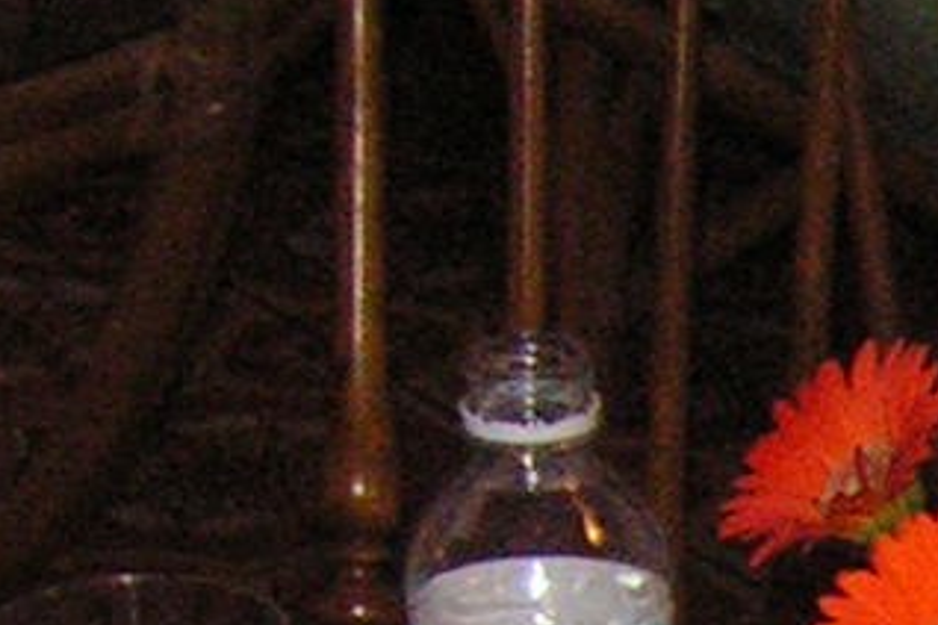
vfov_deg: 4.7
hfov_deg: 6.8
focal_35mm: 282
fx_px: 7347
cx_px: 2425
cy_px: 1781
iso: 200
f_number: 2.8
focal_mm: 6.3
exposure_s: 1/40
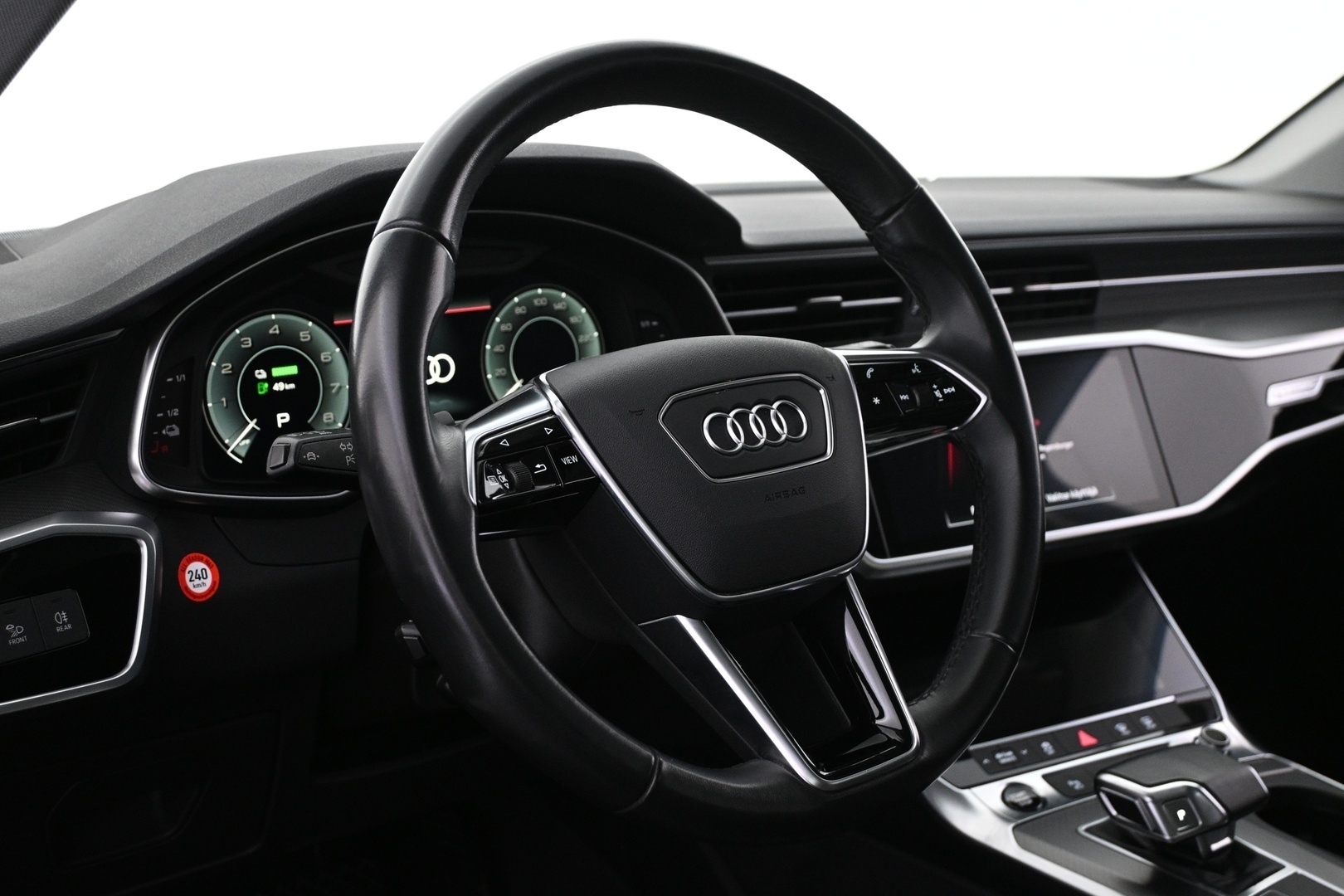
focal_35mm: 41
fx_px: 1540
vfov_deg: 32.4
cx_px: 672
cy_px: 448
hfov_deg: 47.2
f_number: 4.5
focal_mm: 27.5
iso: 1600
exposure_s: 1/25
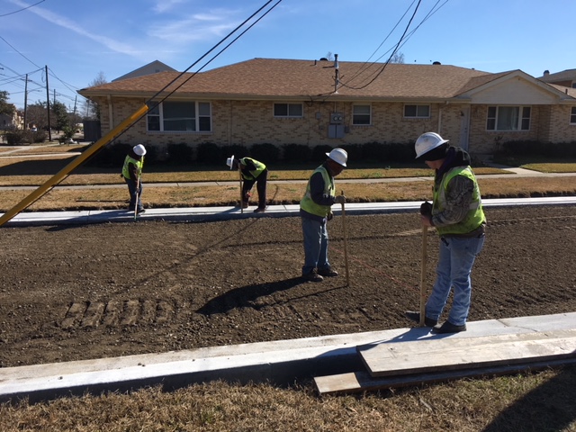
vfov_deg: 48.2
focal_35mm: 29
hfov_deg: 61.7
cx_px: 288
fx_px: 483
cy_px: 216
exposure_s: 1/1832
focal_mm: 4.15
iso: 25
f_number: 2.2
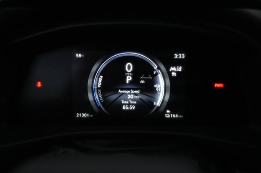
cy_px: 87
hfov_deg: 67.4
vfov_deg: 47.8
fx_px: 196
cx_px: 133
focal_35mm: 27
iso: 5000
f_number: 2.8
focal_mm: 25
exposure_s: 1/250
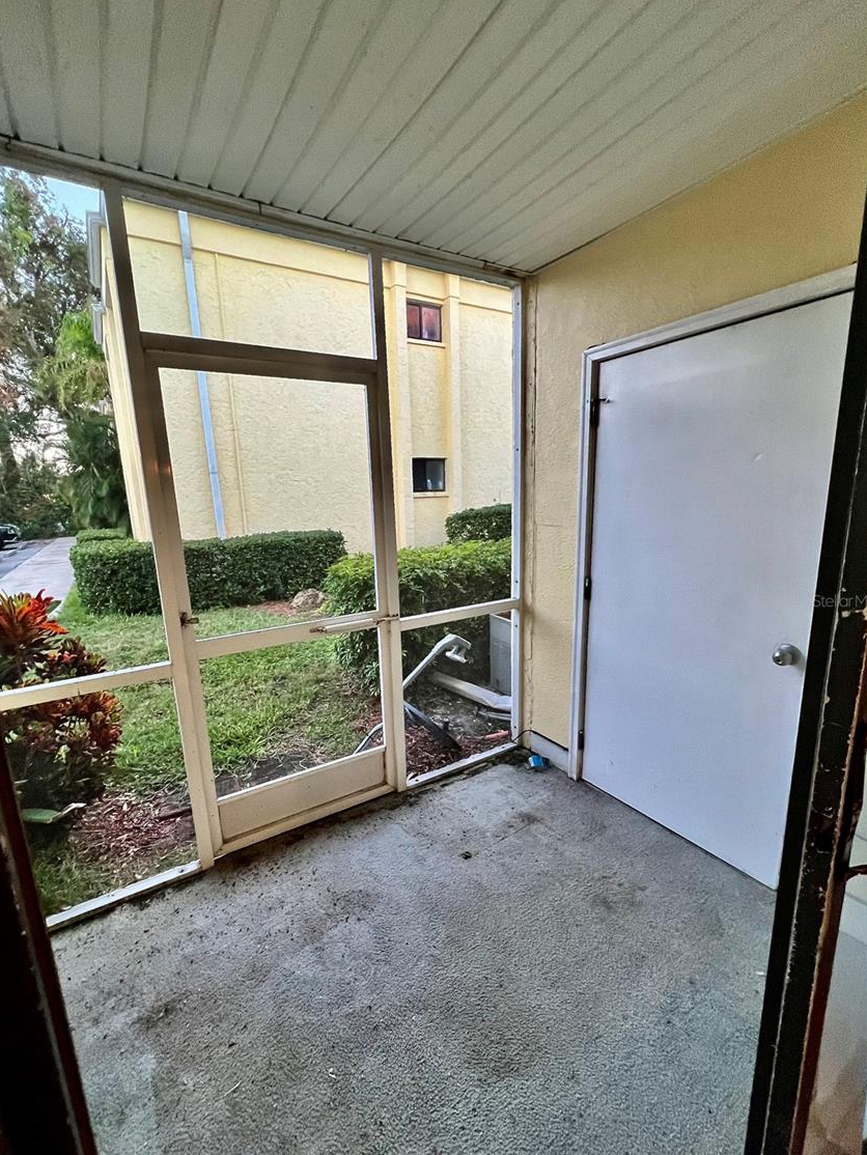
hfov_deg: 85.7
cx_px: 419
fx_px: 467
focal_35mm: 14
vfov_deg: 102.0
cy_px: 600
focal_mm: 1.57
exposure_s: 1/60
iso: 320
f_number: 1.8
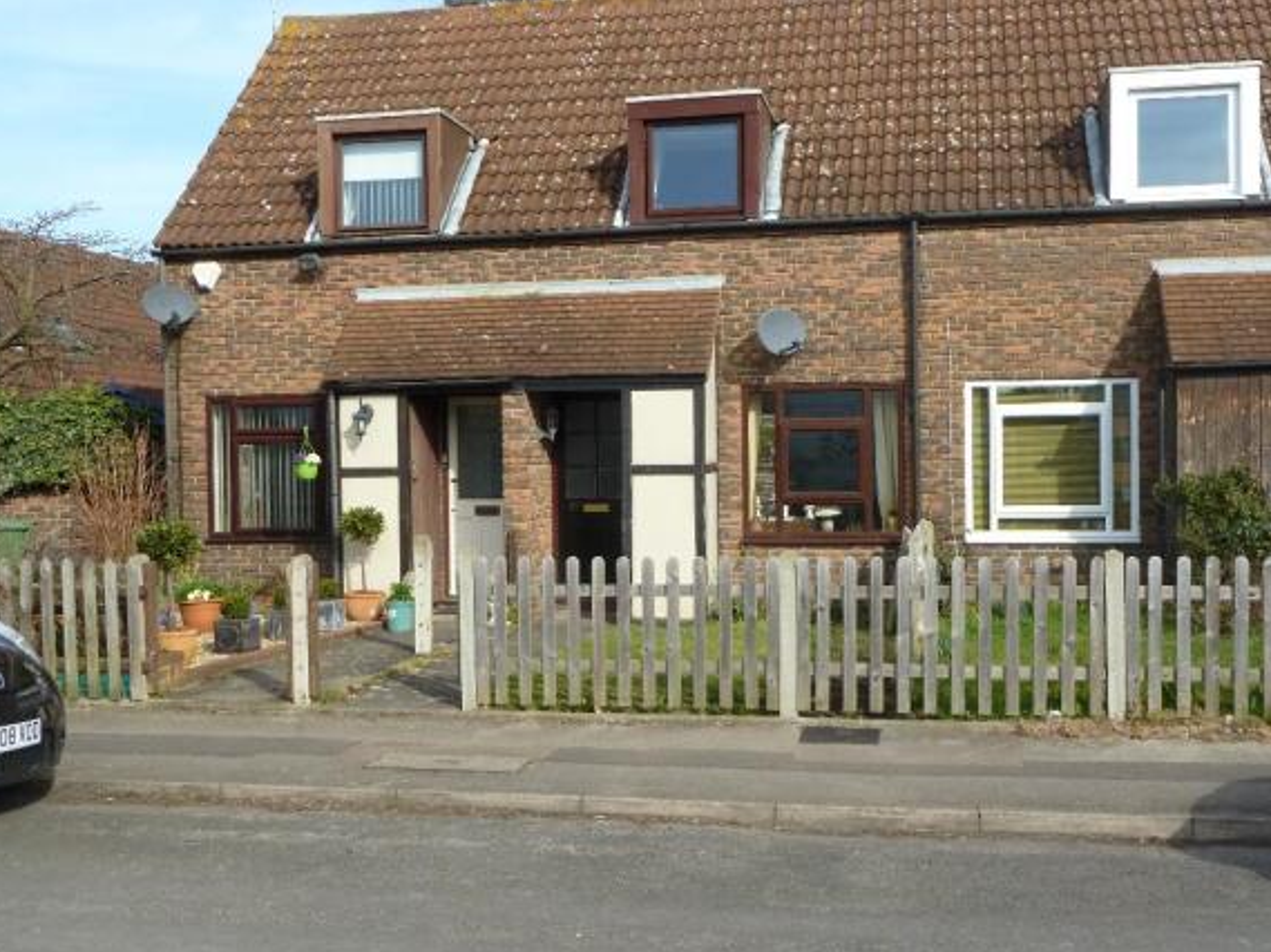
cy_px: 484
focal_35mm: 41
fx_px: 1504
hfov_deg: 45.8
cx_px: 638
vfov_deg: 35.1
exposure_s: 1/500
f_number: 3.6
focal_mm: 6.5
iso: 100
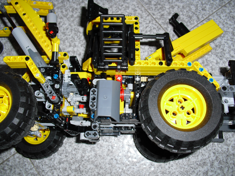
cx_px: 118
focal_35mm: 36
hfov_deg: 51.4
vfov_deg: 39.7
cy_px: 88
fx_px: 244
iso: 100
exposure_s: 1/60
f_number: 3.1
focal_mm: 6.3
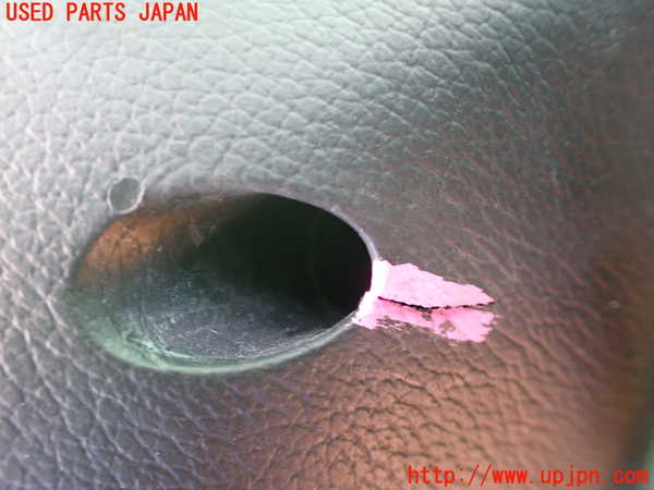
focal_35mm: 30
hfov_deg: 60.0
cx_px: 327
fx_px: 567
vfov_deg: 46.8
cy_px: 245
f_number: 2.3
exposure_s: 1/30
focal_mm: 5.4
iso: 800
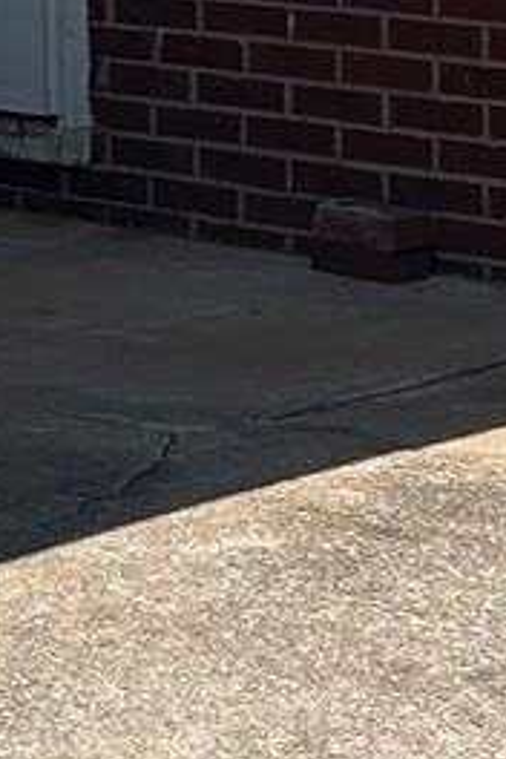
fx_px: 4427
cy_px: -141
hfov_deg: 6.3
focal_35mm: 210
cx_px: -612
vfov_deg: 9.7
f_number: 1.5
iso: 50
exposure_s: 1/3257
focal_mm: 5.7
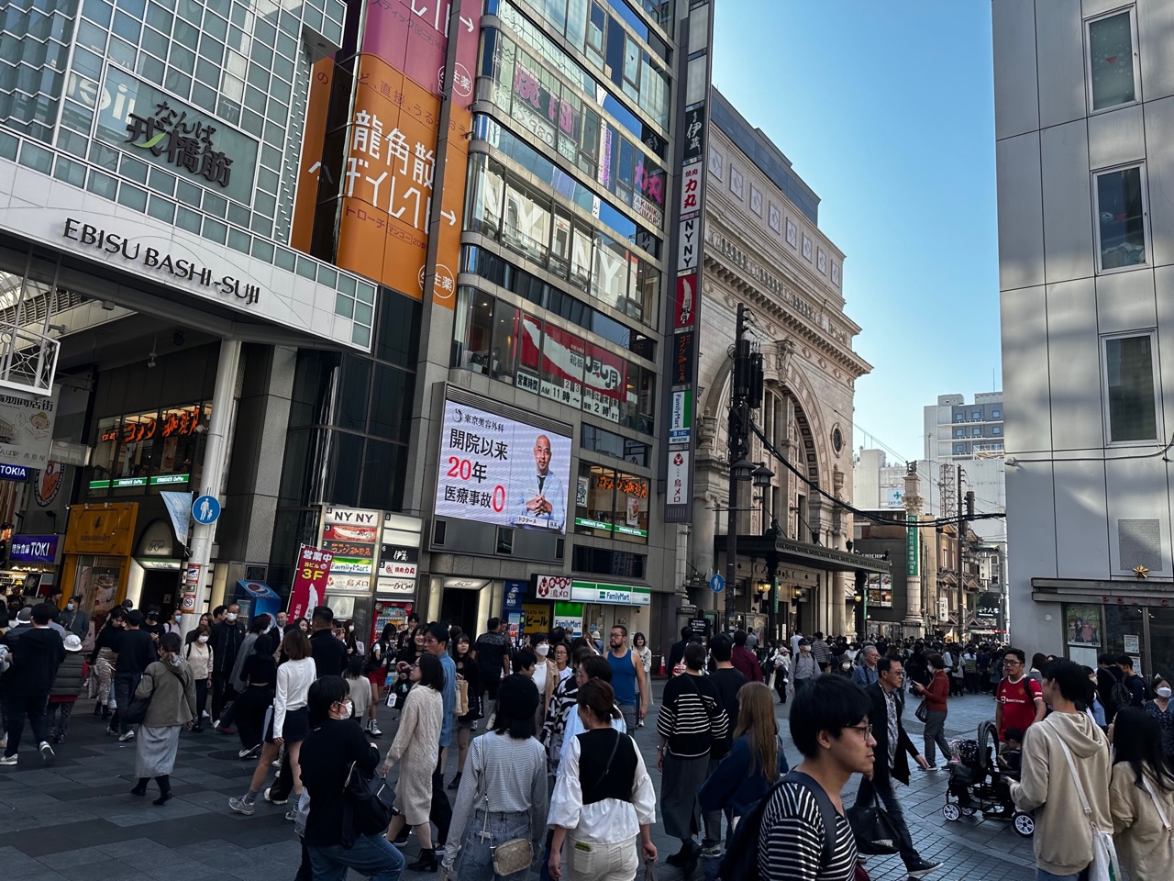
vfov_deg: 56.8
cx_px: 587
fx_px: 814
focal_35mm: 24
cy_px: 440
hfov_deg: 71.6
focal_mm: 6.86
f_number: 1.78
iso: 100
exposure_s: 1/1272
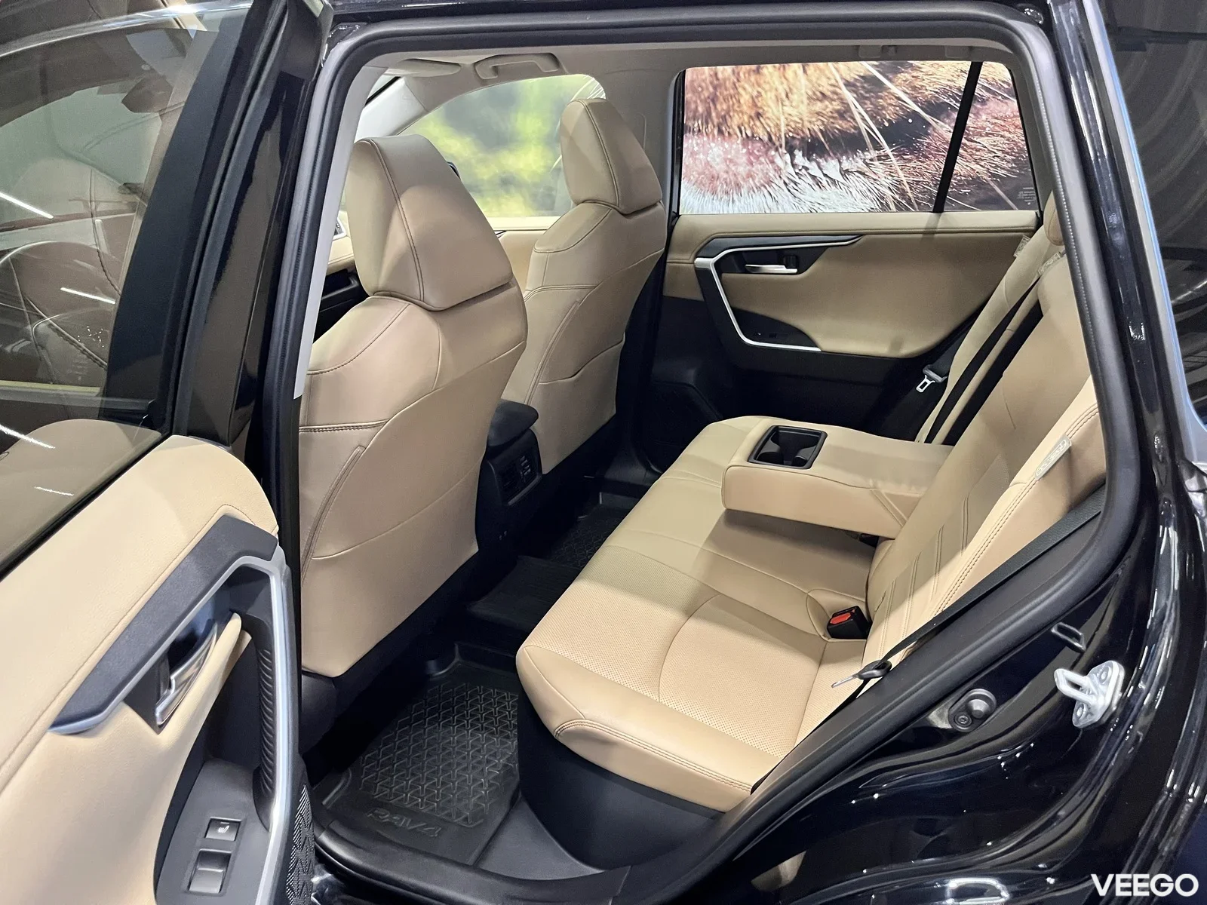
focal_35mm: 26
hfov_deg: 67.3
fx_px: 907
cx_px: 604
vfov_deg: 53.1
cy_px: 452
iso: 500
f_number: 1.6
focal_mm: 5.1
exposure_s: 1/48
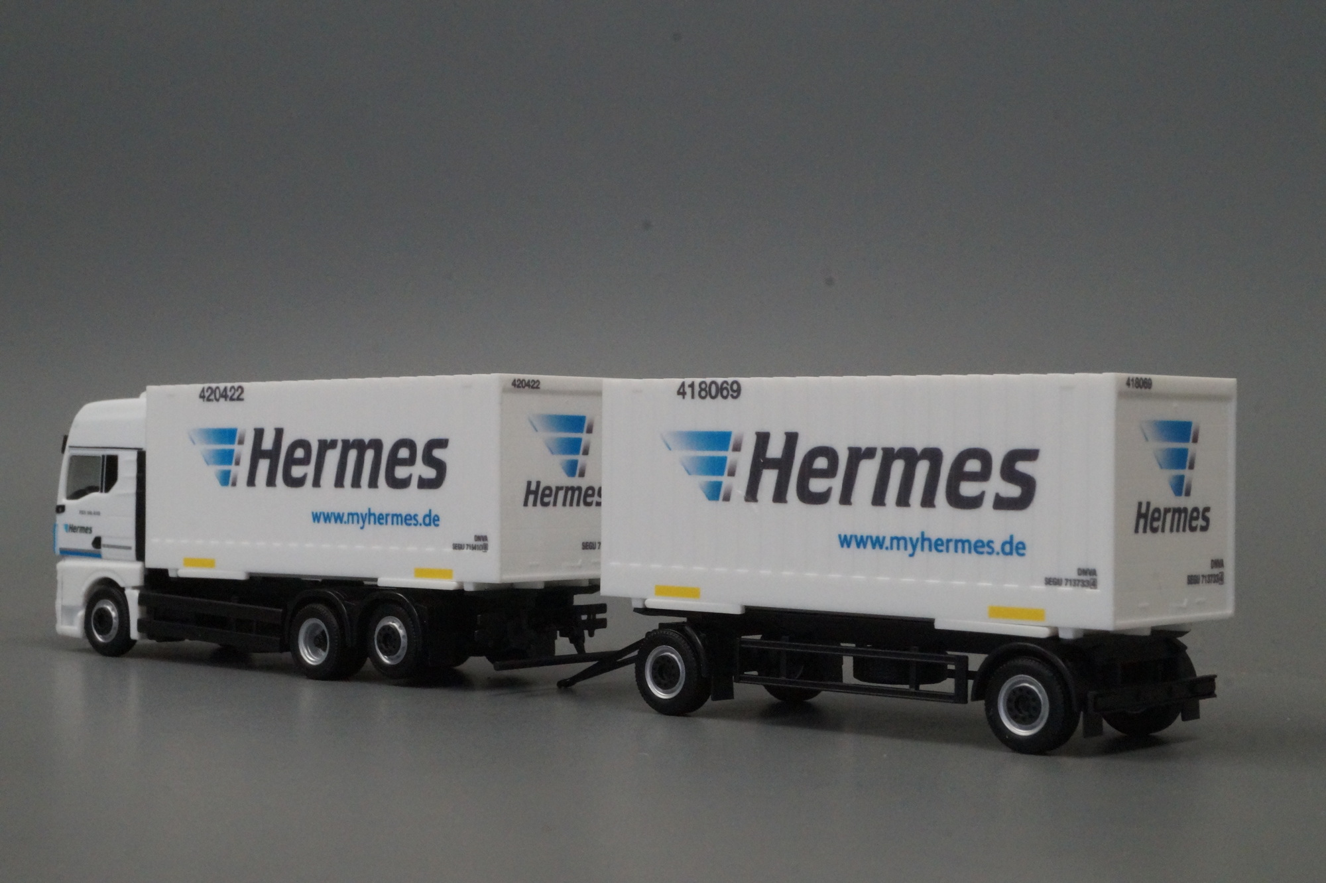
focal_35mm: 68
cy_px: 442
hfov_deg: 29.9
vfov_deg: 20.1
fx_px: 2485
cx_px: 663
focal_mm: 45
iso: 3200
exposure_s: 1/30
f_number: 22
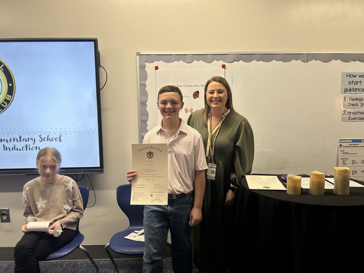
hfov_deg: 67.3
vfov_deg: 53.1
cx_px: 182
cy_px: 136
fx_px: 273
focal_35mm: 26
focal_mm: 5.7
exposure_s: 1/60
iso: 80
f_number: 1.5
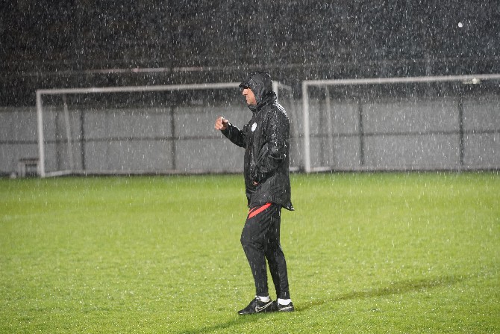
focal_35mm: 155
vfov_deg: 8.9
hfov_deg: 13.2
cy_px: 167
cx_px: 250
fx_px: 2153
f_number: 4
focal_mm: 155
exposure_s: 1/200
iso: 3200
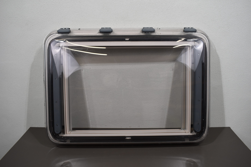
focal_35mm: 30
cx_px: 126
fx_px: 209
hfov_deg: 61.9
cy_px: 84
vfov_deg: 43.6
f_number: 5.6
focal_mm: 20
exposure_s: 1/125
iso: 400
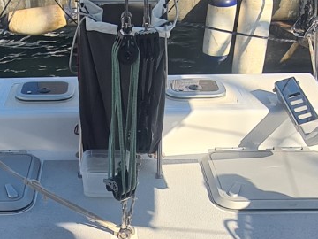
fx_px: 478
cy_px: 224
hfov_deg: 36.1
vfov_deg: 26.9
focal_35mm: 52
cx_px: 83
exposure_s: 1/1196
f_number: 2.2
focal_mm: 2.2
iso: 50
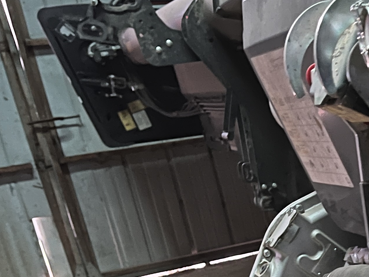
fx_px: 885
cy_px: 389
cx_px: 517
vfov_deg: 16.5
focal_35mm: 83
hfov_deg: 20.8
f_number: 1.6
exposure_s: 1/12
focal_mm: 5.1
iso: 640
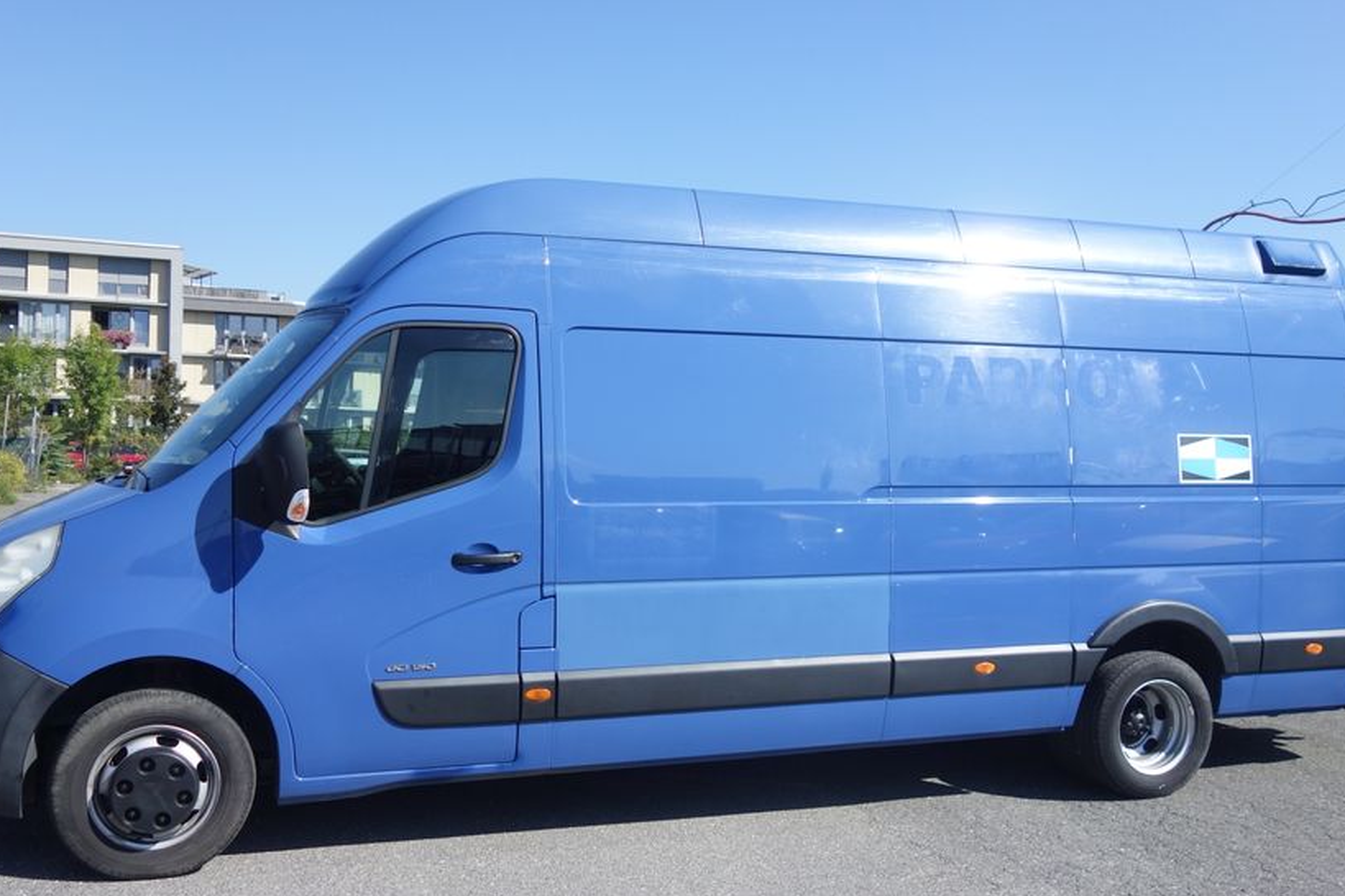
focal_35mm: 35
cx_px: 647
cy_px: 477
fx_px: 1308
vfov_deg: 37.8
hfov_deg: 54.4
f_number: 2.2
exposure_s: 1/2000
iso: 125
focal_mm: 10.4
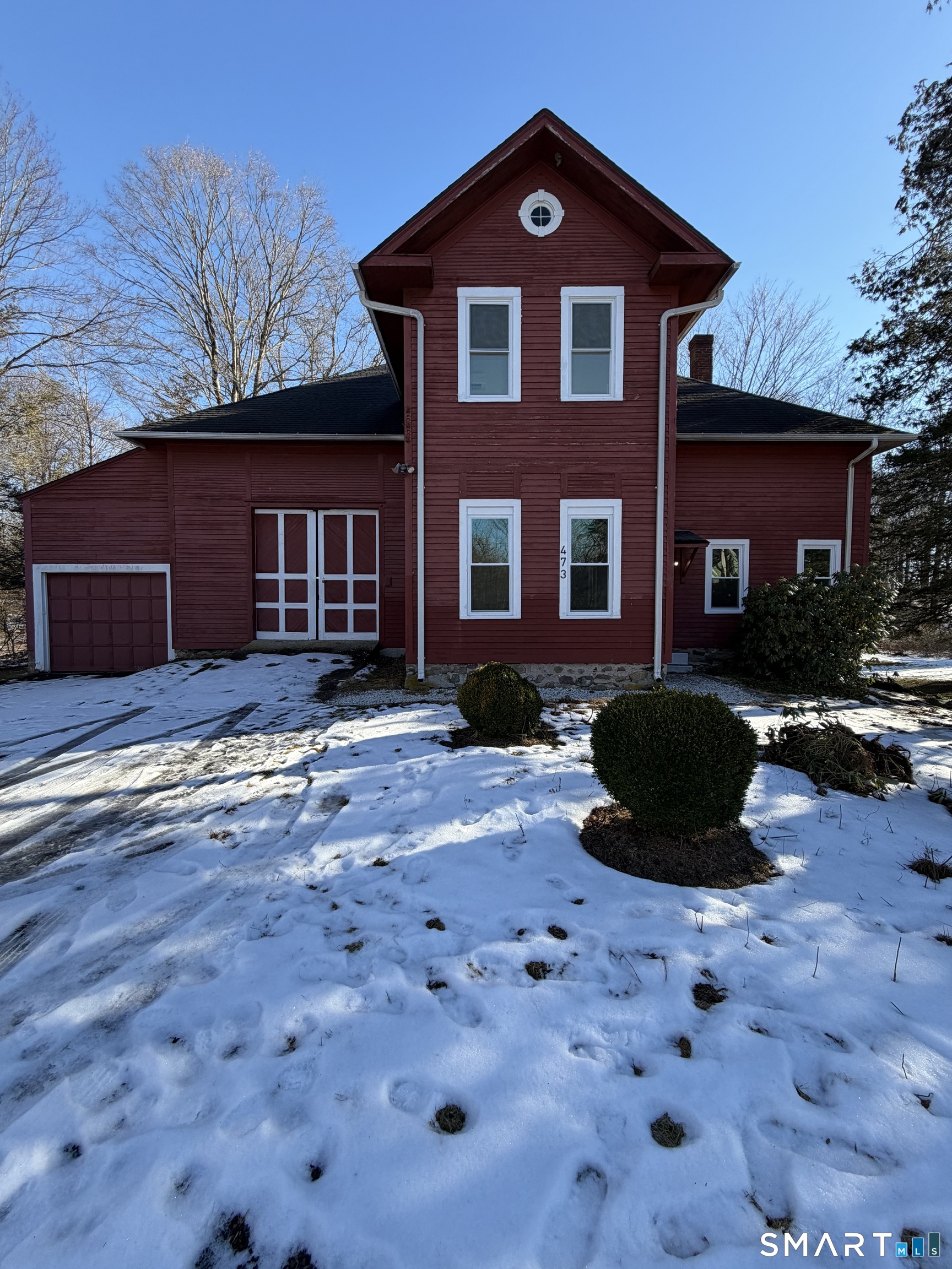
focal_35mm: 14
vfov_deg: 102.1
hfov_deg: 85.7
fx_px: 513
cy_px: 634
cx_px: 476
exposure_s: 1/502
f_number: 2.2
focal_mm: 2.22
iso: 50
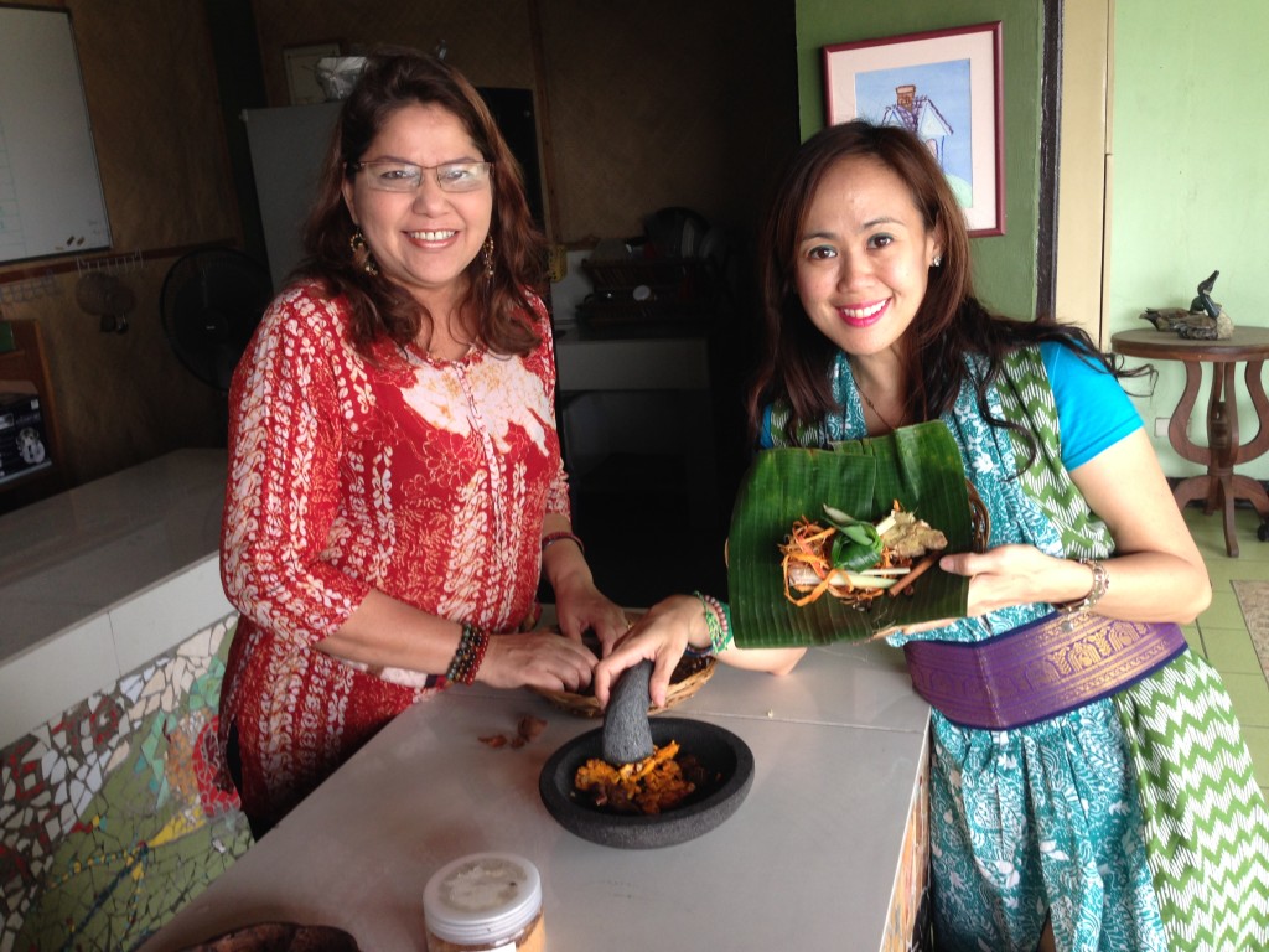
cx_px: 634
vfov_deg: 42.9
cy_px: 476
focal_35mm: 33
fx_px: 1210
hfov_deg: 55.4
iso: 50
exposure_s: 1/24
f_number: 2.4
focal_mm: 4.12
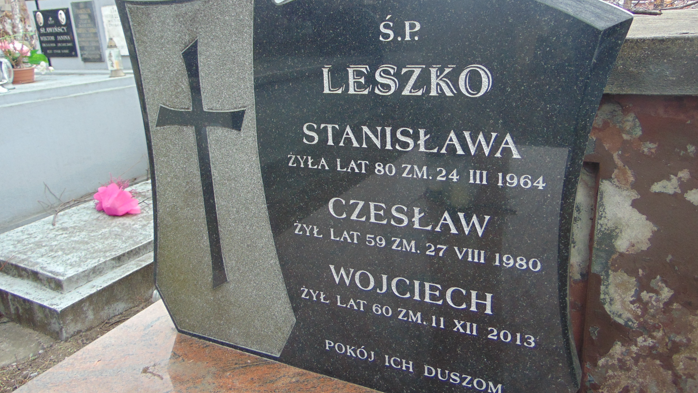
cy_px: 167
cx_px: 357
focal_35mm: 28
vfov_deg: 41.4
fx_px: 518
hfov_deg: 67.9
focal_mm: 4.5
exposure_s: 1/100
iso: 80
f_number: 3
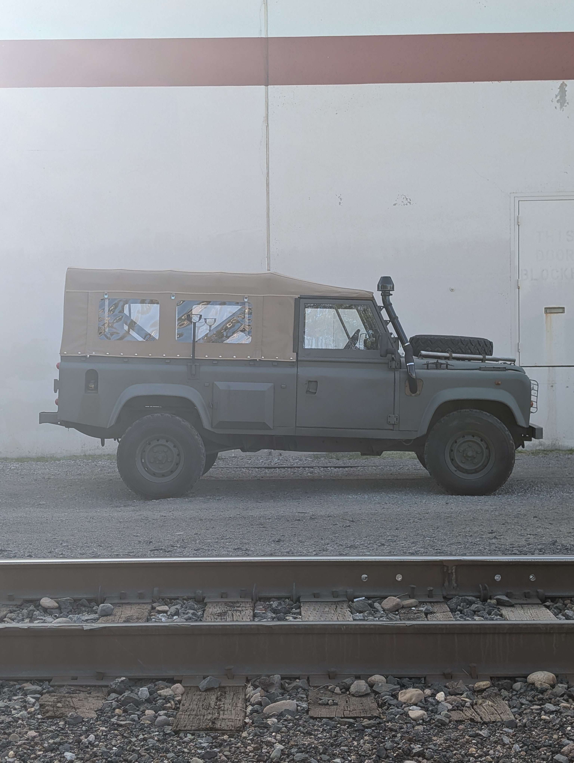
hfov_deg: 29.7
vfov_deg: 38.9
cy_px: 382
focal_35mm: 49
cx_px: 287
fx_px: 1081
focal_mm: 6.9
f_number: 1.68
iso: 20
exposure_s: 1/325
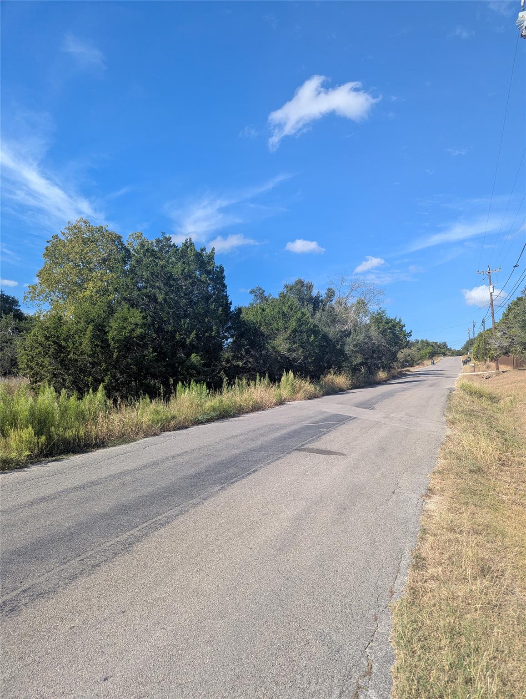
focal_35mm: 24
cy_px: 350
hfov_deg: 56.9
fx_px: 485
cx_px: 263
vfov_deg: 71.5
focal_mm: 6.81
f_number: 1.85
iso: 45
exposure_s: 1/1595
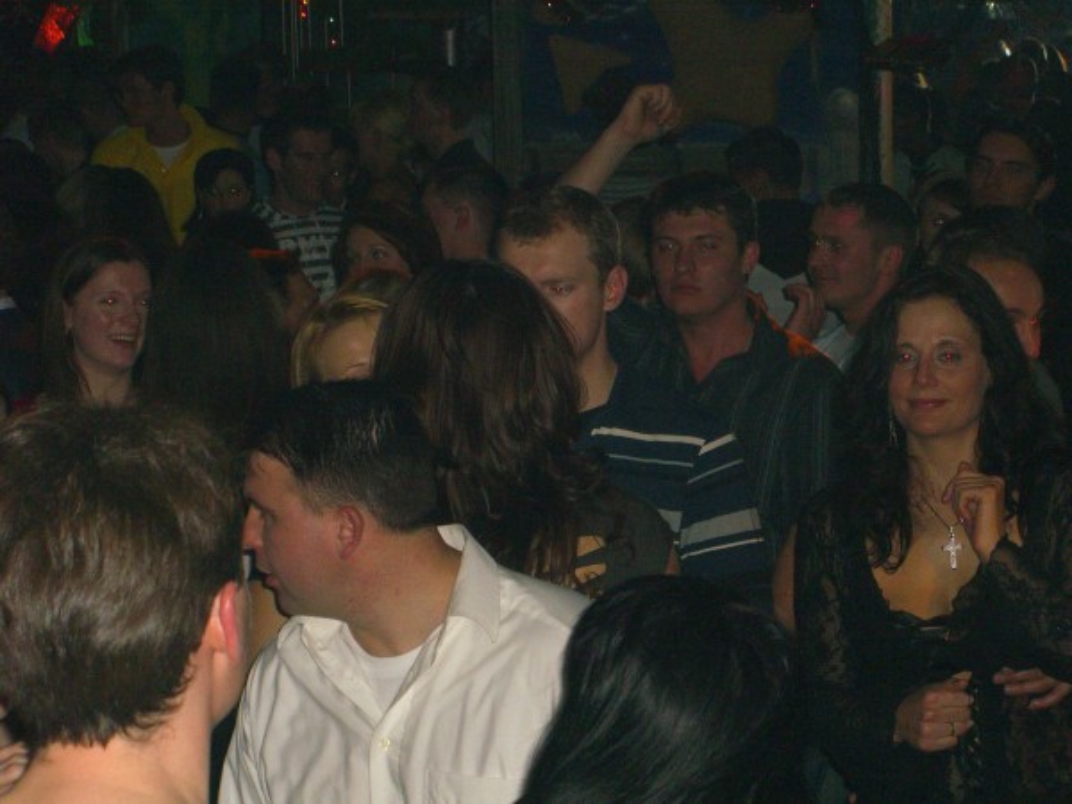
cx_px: 536
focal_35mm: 114
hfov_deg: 17.3
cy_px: 402
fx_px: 3530
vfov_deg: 13.0
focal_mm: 23.7
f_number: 5.1
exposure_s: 1/60
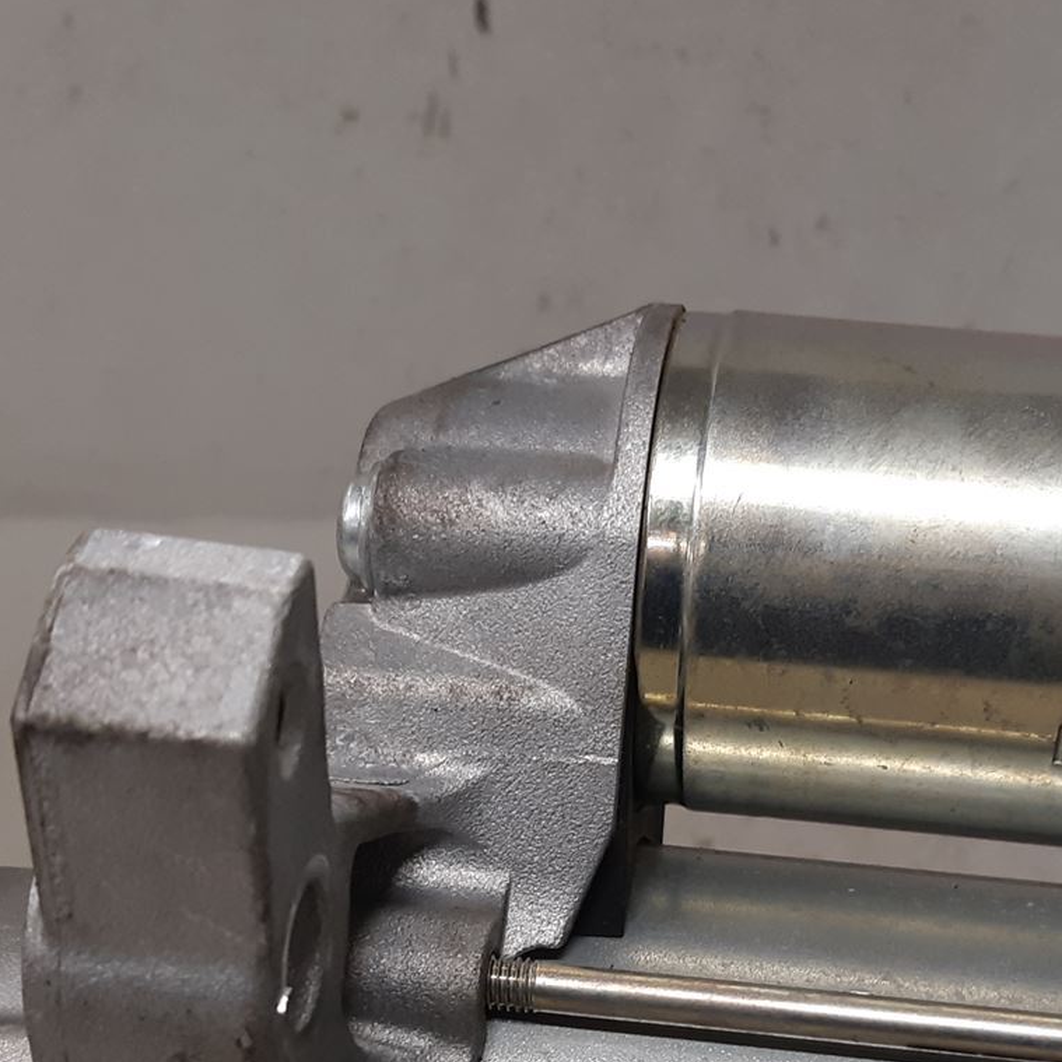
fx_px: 2152
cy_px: 956
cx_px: 670
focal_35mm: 62
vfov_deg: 26.8
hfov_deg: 27.6
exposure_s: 1/50
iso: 100
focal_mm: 3.93
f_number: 1.7
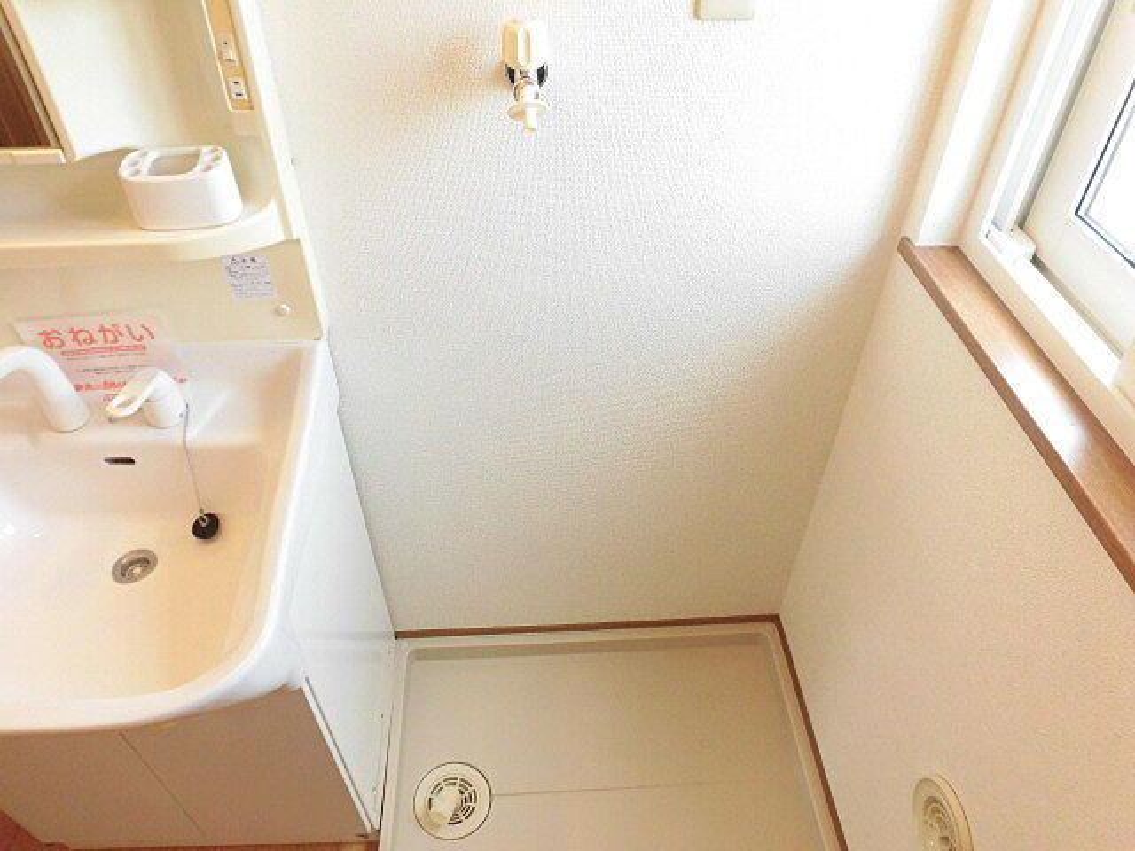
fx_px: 787
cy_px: 426
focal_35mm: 24
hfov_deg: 71.6
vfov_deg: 56.8
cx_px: 568
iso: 200
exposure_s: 1/60
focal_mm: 4.3
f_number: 3.1
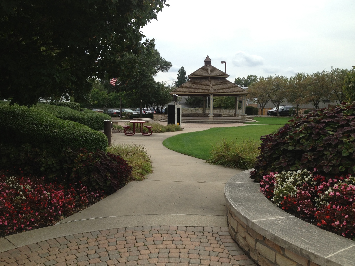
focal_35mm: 35
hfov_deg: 52.6
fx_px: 359
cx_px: 178
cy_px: 133
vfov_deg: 40.7
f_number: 2.4
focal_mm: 4.28
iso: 50
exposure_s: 1/1042
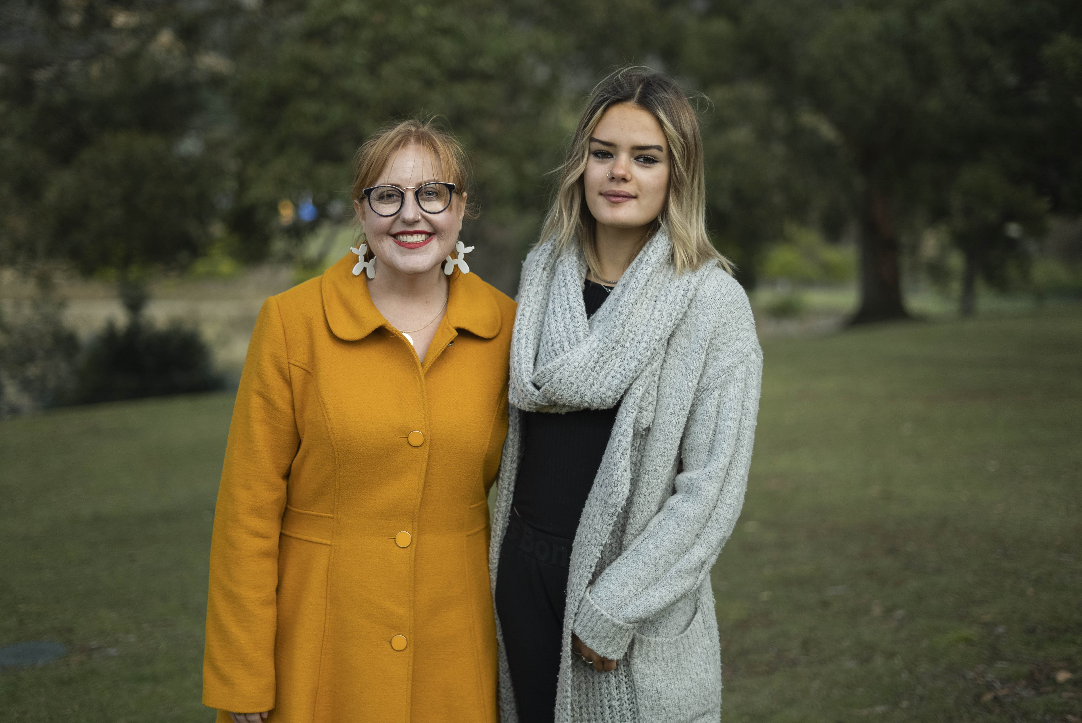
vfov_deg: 27.0
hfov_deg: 39.6
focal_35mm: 50
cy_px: 362
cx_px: 541
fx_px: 1504
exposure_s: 1/160
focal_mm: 50
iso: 500
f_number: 1.8
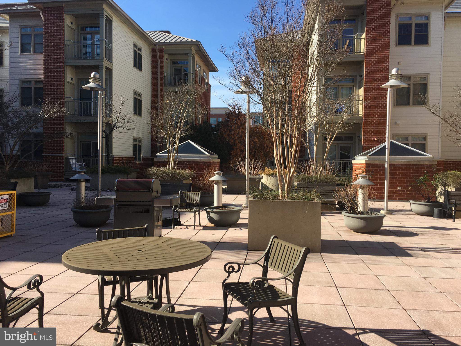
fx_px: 386
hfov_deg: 61.7
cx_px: 230
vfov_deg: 48.2
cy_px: 173
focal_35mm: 29
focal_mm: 4.15
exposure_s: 1/1068
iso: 25
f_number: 2.2
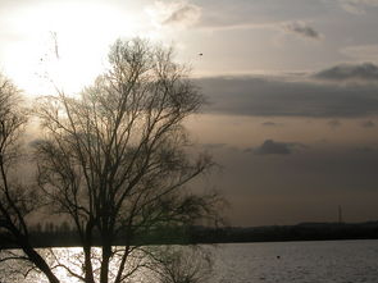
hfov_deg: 20.6
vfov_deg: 15.5
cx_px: 131
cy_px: 182
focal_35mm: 95
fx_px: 1037
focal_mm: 17.8
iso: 100
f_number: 7.4
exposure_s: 1/1730
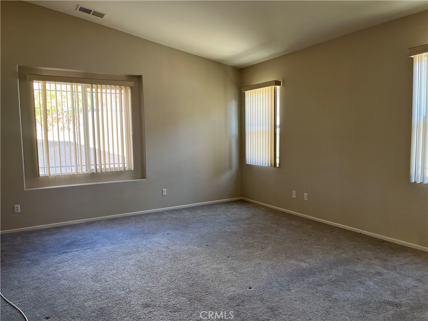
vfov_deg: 53.1
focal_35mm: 26
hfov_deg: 67.3
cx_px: 214
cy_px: 160
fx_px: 321
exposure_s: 1/60
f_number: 1.6
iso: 80
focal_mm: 5.1
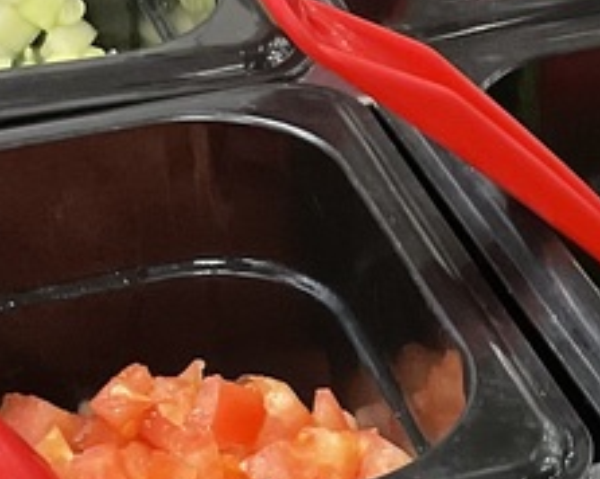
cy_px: 495
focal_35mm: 130
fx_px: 2306
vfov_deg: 11.7
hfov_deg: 14.2
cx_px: 794
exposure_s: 1/40
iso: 320
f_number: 1.8
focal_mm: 3
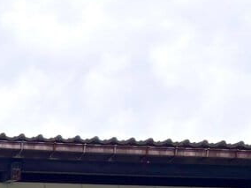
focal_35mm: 110
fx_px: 798
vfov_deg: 11.8
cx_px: -151
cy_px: 392
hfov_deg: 16.0
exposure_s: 1/525
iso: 50
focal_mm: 5.96
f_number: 1.6
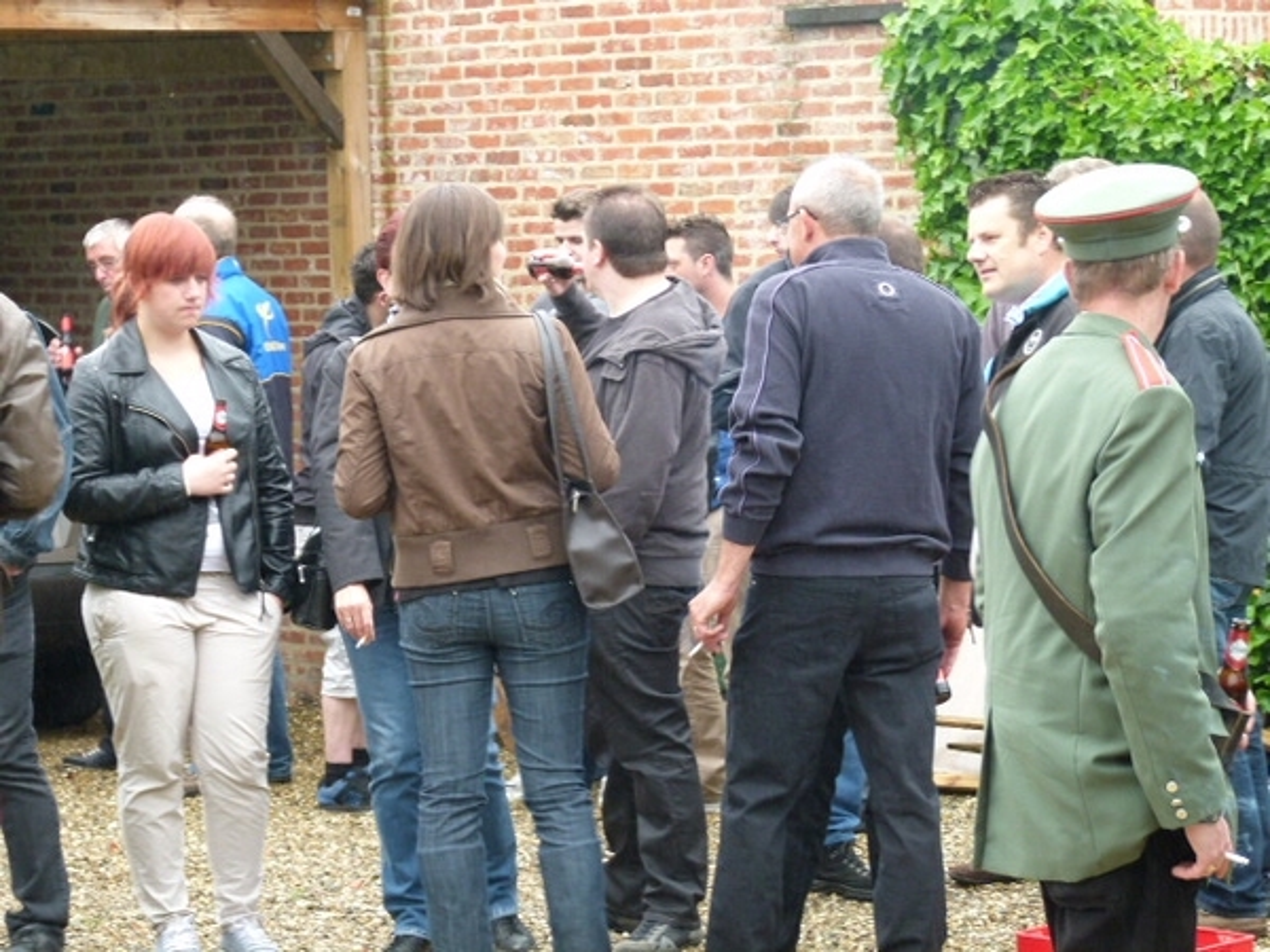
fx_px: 4293
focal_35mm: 117
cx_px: 635
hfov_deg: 16.8
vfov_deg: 12.7
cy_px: 476
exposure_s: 1/60
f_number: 3.5
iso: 160
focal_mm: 21.1
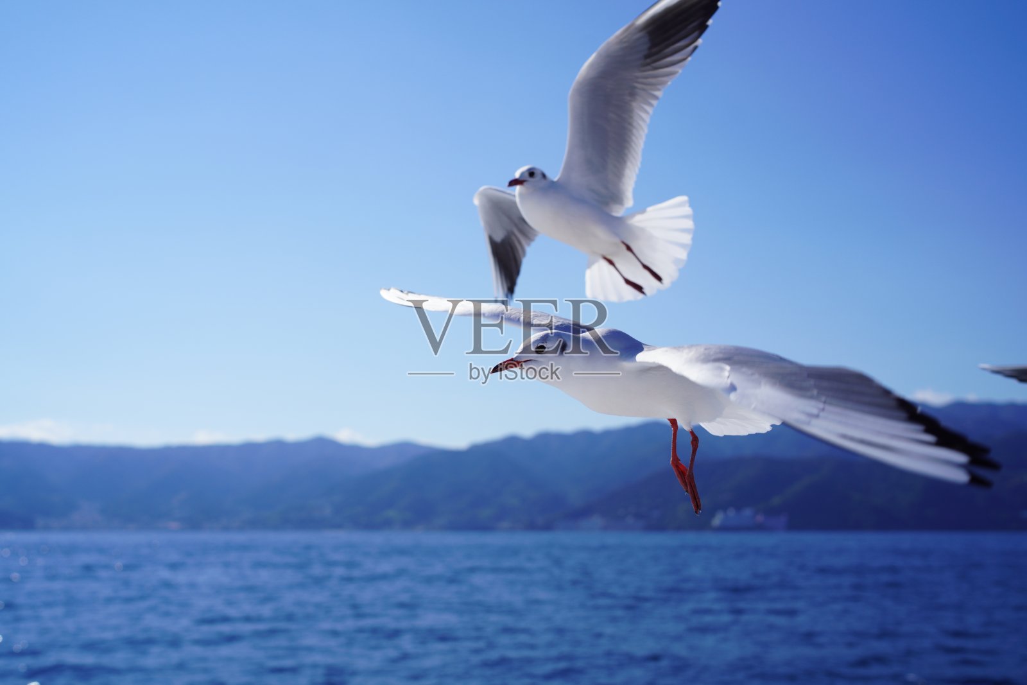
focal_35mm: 40
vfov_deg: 33.4
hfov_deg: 48.5
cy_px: 342
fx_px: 1141
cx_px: 514
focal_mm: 40
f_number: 4.5
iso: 100
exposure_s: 1/1600
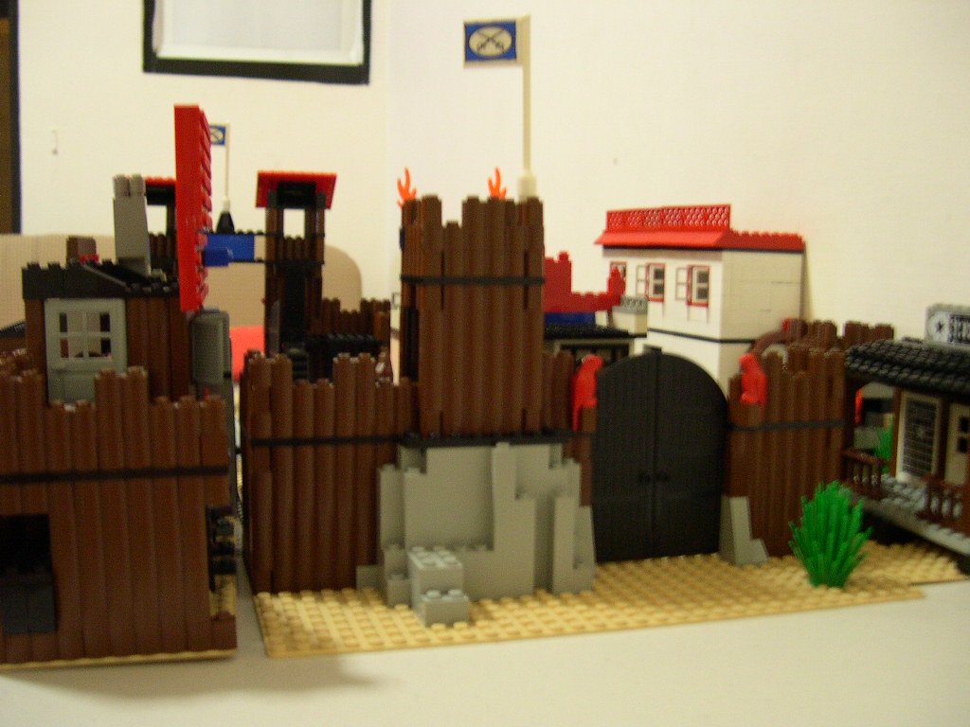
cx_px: 485
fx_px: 1065
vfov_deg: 37.7
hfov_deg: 49.0
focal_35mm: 38
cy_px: 364
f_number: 2.8
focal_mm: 8
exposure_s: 1/2.4
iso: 400
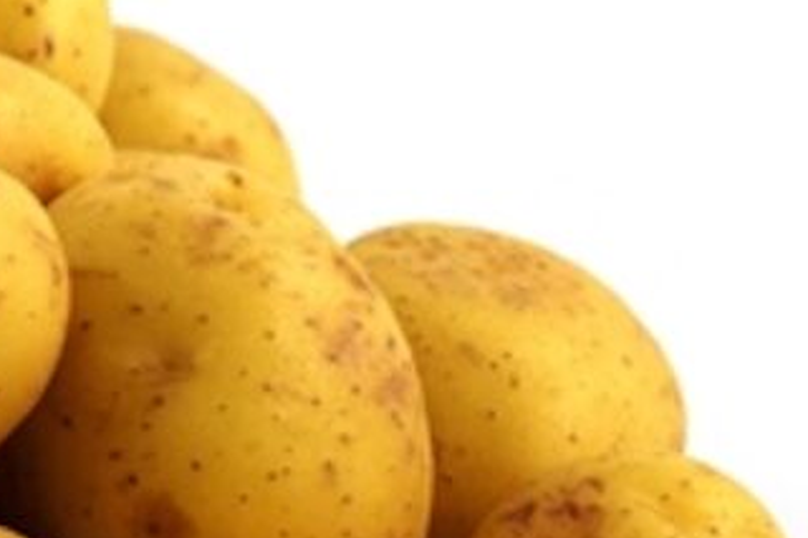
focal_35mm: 122
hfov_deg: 15.5
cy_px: 264
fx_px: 2737
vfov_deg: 11.2
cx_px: -386
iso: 400
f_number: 8
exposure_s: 1/160
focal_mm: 26
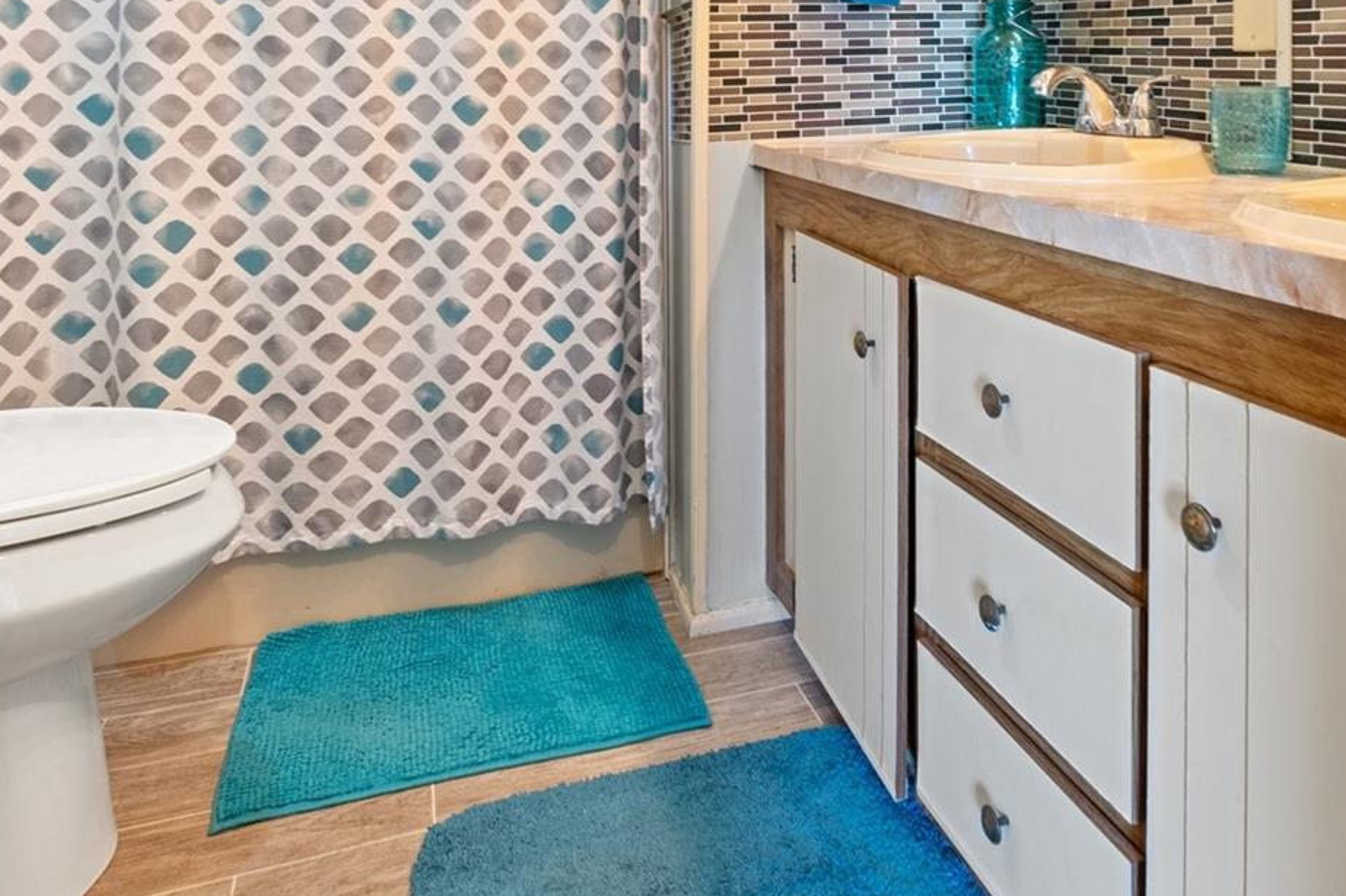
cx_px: 782
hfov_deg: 66.4
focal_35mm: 27
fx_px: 1020
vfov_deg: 44.1
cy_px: 127
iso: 400
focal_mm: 10.5
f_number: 7.1
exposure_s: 1/2.5
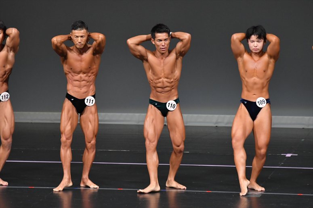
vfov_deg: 4.0
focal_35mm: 345
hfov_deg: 6.0
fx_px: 2998
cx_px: 156
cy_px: 104
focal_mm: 230
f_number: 5.6
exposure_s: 1/400
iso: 4000
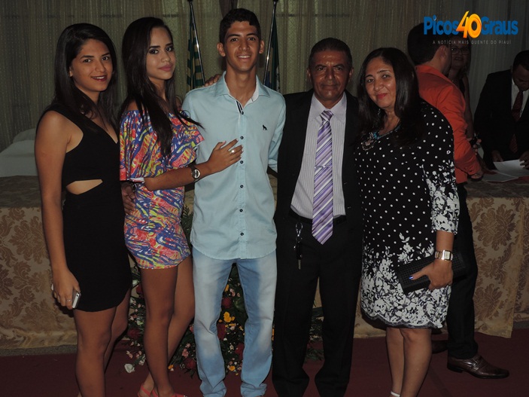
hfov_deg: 46.8
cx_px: 264
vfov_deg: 35.9
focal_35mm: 40
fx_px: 611
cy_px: 198
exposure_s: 1/30
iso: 200
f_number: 3.3
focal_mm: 7.1
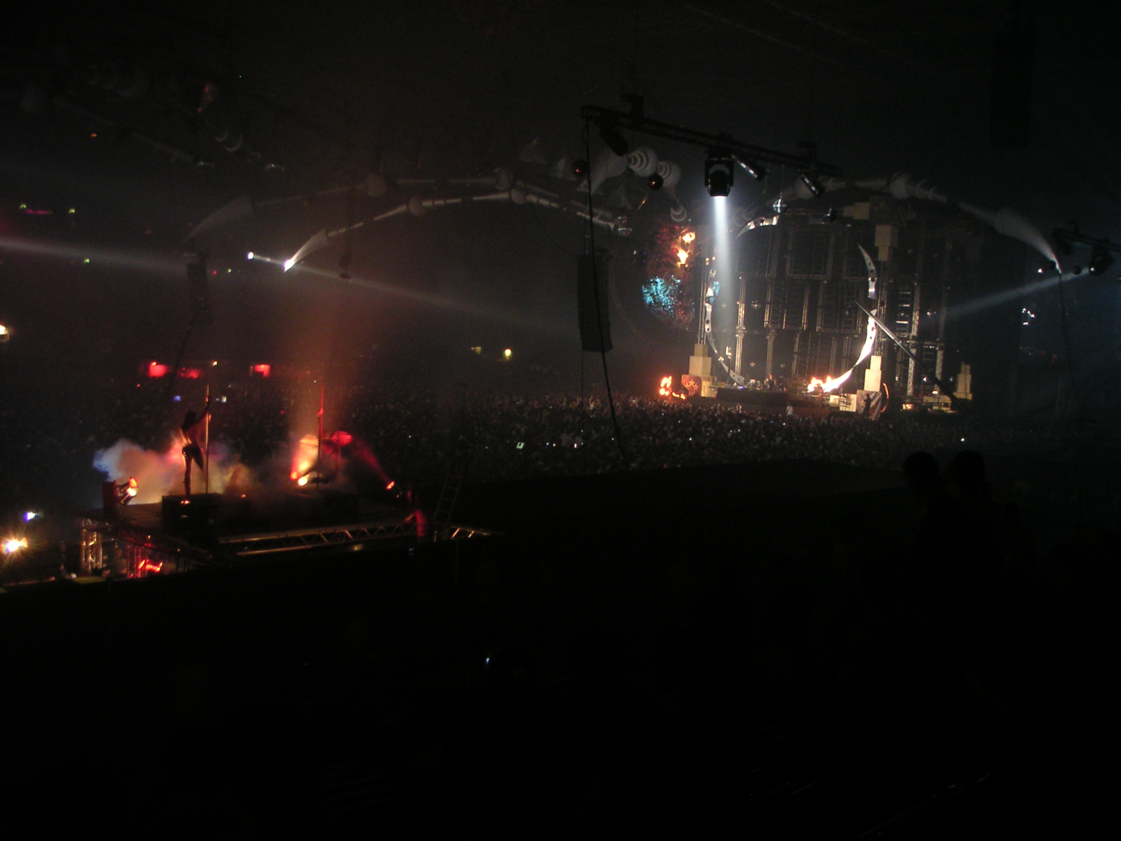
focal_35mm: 38
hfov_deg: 49.0
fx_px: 1231
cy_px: 420
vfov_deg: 37.7
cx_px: 560
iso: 100
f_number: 2.8
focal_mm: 6
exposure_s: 1/3
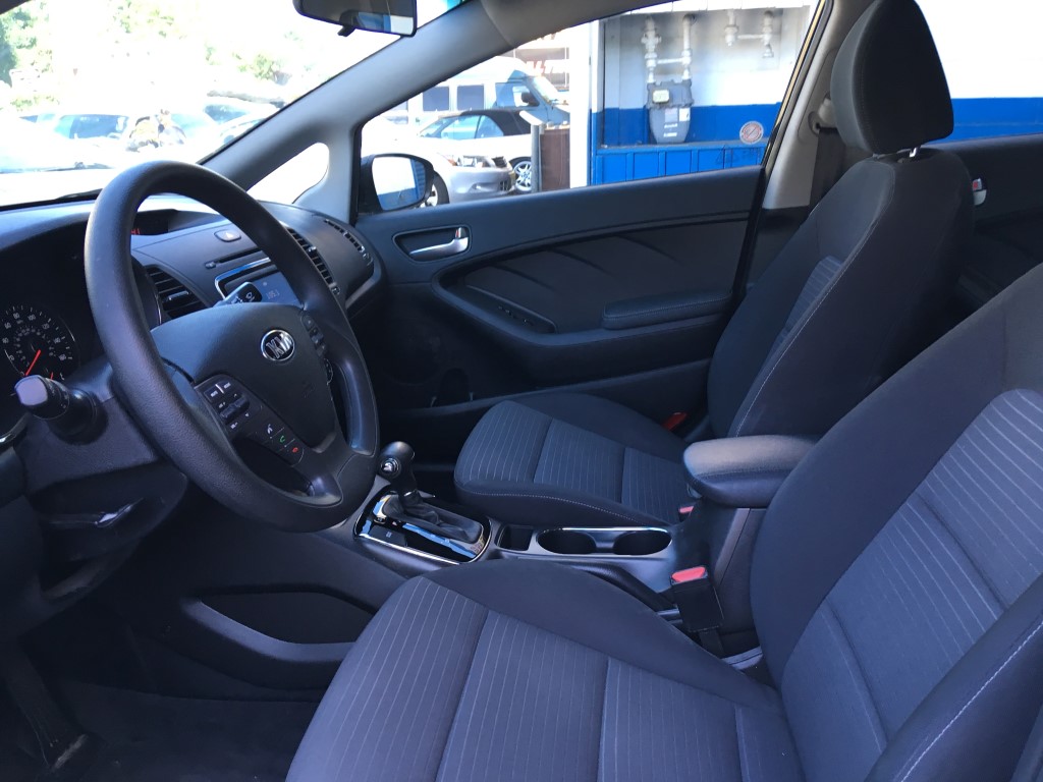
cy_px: 391
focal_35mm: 29
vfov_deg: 48.2
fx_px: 874
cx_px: 522
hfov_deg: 61.7
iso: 25
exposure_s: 1/40
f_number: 2.2
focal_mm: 4.15
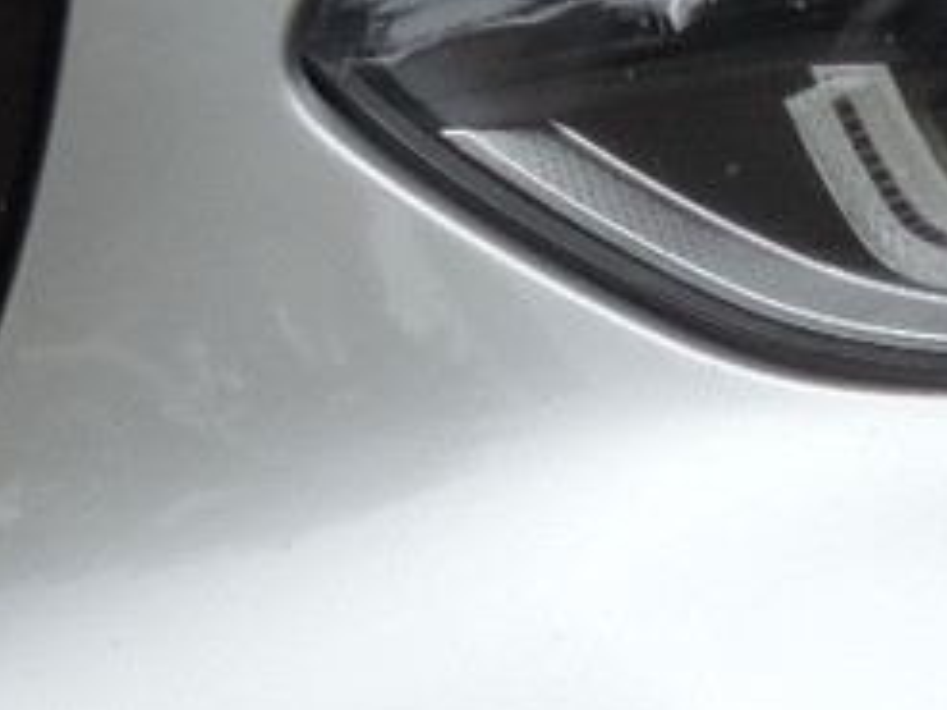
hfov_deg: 2.5
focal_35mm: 788
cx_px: 935
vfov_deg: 1.9
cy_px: 963
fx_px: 21547
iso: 180
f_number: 4.3
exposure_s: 1/125
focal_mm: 24
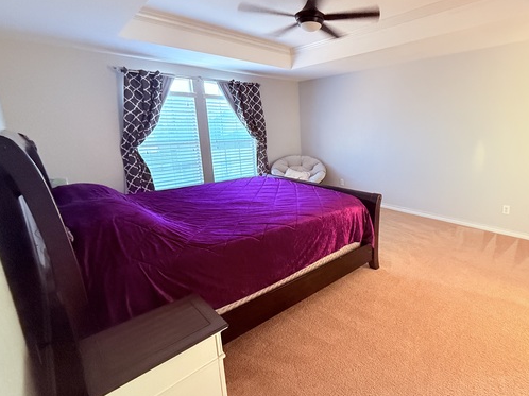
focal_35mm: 18
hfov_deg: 85.8
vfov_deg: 71.5
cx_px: 336
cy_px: 189
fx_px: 275
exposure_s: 1/60
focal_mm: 2.22
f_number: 2.2
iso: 800
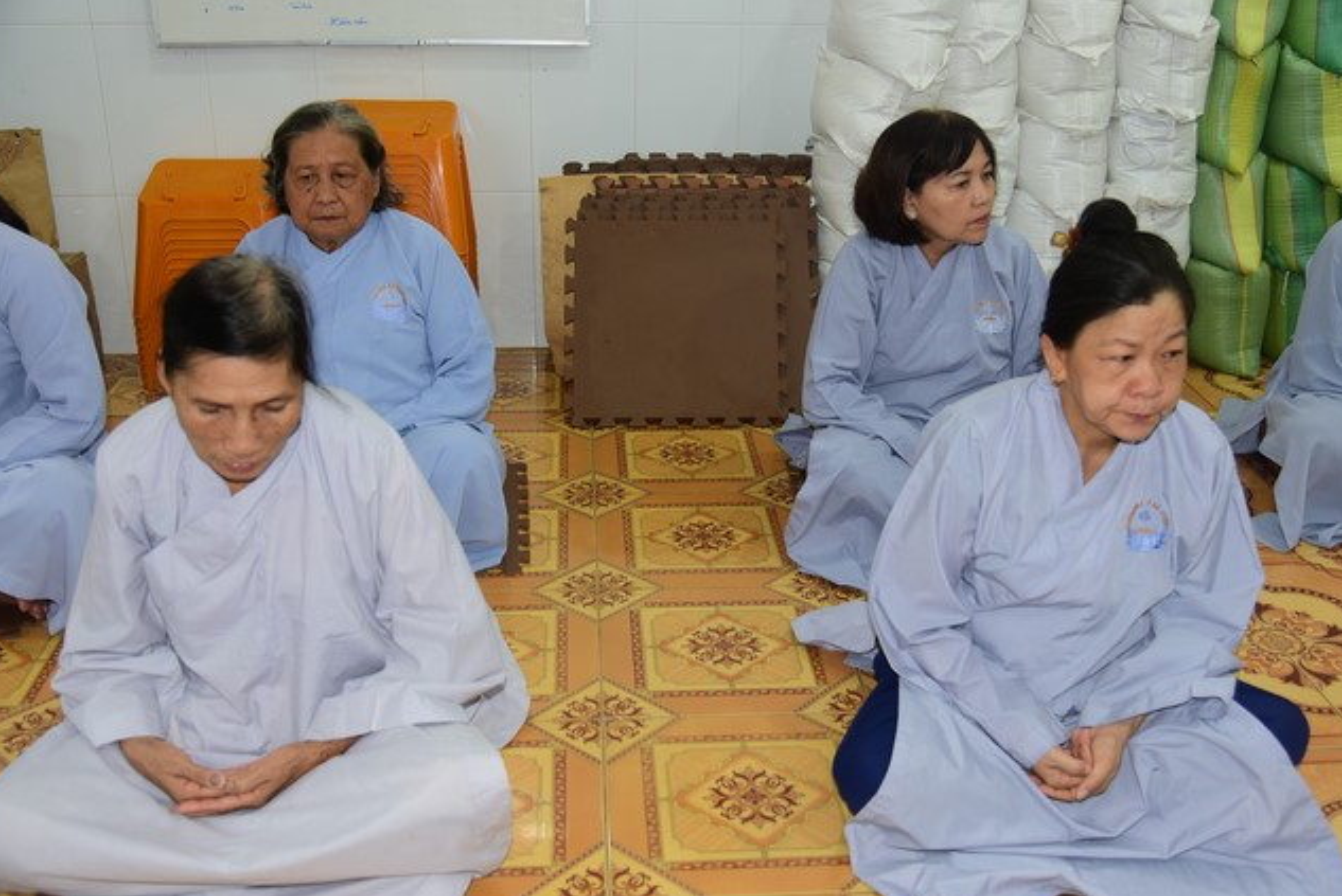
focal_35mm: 39
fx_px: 1455
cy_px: 455
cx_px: 666
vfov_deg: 34.3
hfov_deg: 49.5
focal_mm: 38
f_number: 4
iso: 500
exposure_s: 1/100
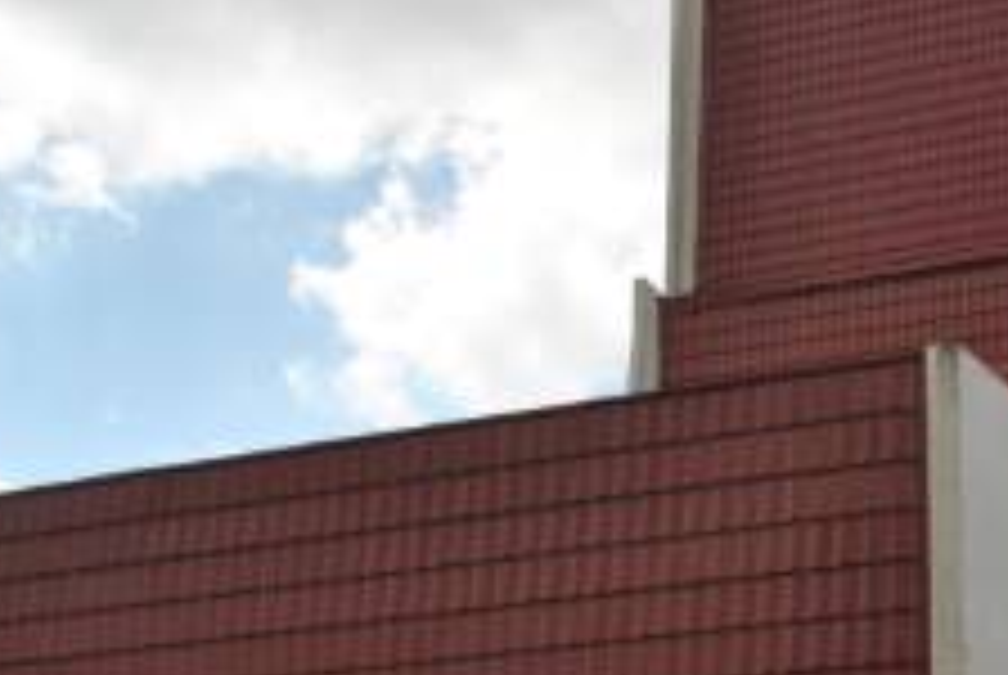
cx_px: 792
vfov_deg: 17.5
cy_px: 594
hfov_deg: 25.9
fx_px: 2159
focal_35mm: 77
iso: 100
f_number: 8
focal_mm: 18
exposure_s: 1/200
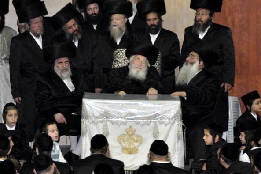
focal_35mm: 233
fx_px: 1687
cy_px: 79
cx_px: 70
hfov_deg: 8.8
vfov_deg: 5.9
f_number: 5.3
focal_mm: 90
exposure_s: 1/60
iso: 500
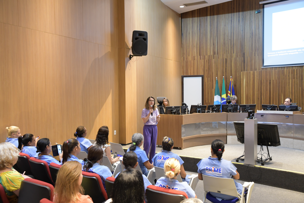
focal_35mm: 36
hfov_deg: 53.1
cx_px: 152
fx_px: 304
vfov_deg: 36.9
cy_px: 102
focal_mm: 24
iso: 1600
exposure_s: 1/20
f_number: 4
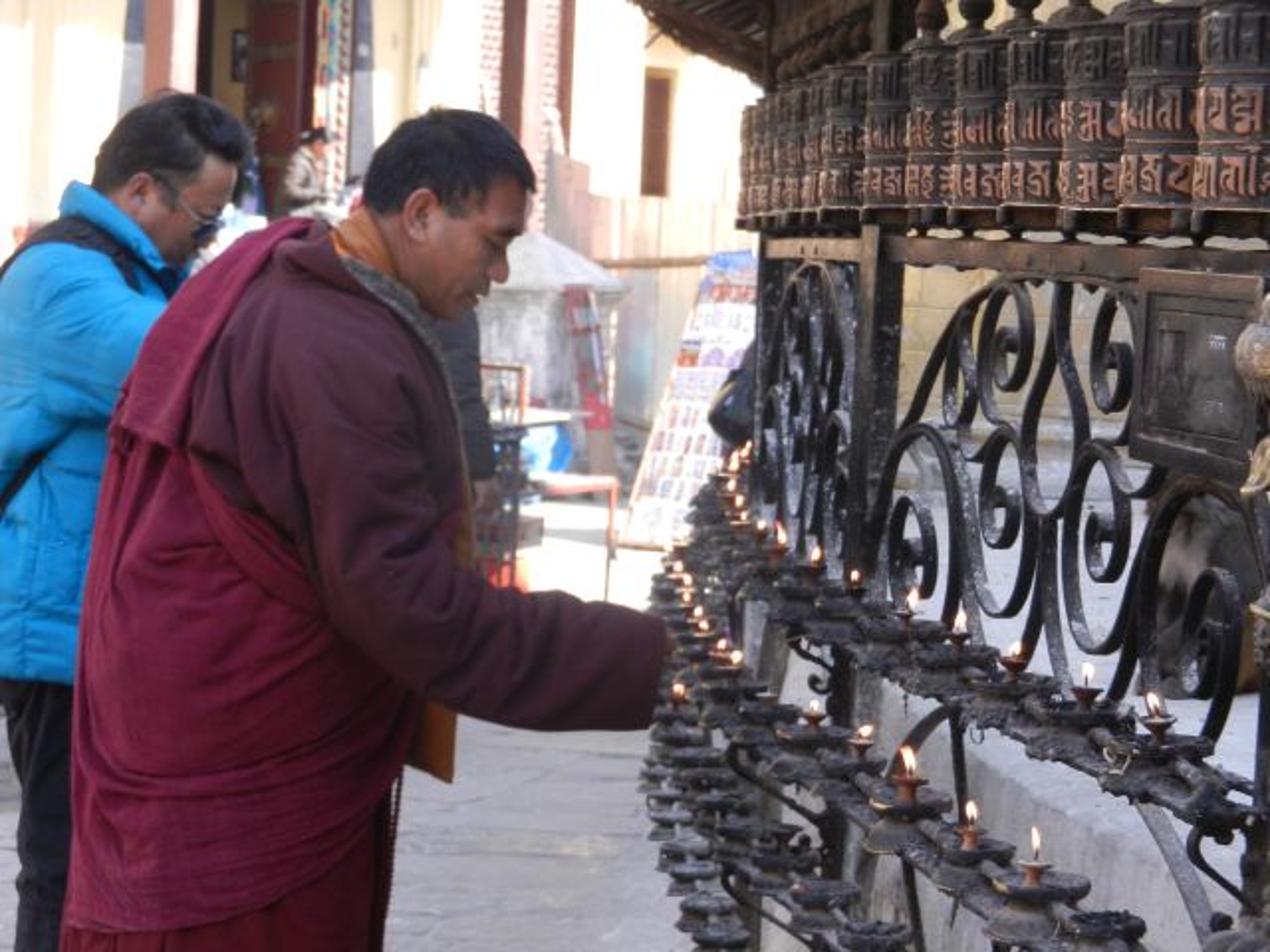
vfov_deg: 16.2
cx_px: 635
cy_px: 476
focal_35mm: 91
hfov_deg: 21.5
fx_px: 3339
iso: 200
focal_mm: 16.3
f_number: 4.9
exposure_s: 1/200
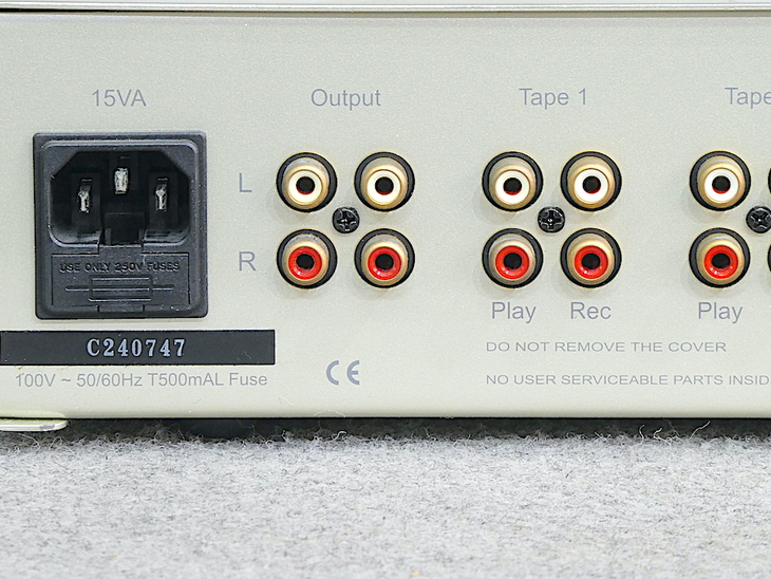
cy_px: 232
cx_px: 344
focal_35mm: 263
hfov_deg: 7.5
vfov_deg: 5.7
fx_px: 5860
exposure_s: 1/6
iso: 200
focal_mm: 35.8
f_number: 5.6
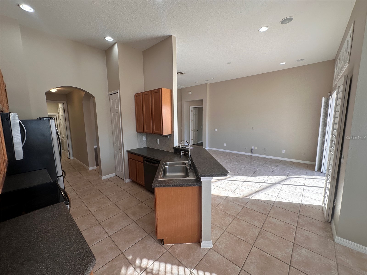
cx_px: 184
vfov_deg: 85.7
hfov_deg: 102.1
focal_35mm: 14
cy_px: 138
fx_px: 148
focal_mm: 2.22
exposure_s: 1/120
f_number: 2.2
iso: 64
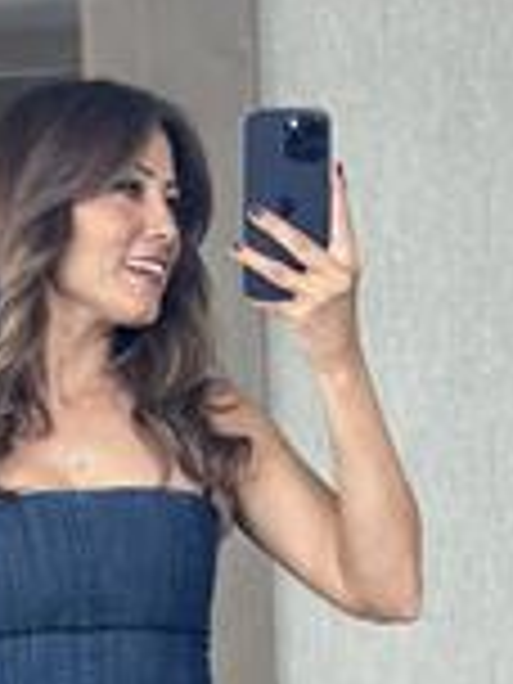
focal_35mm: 160
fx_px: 3162
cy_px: 1008
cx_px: 86
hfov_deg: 9.2
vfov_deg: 11.8
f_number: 1.78
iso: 125
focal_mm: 6.86
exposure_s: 1/115
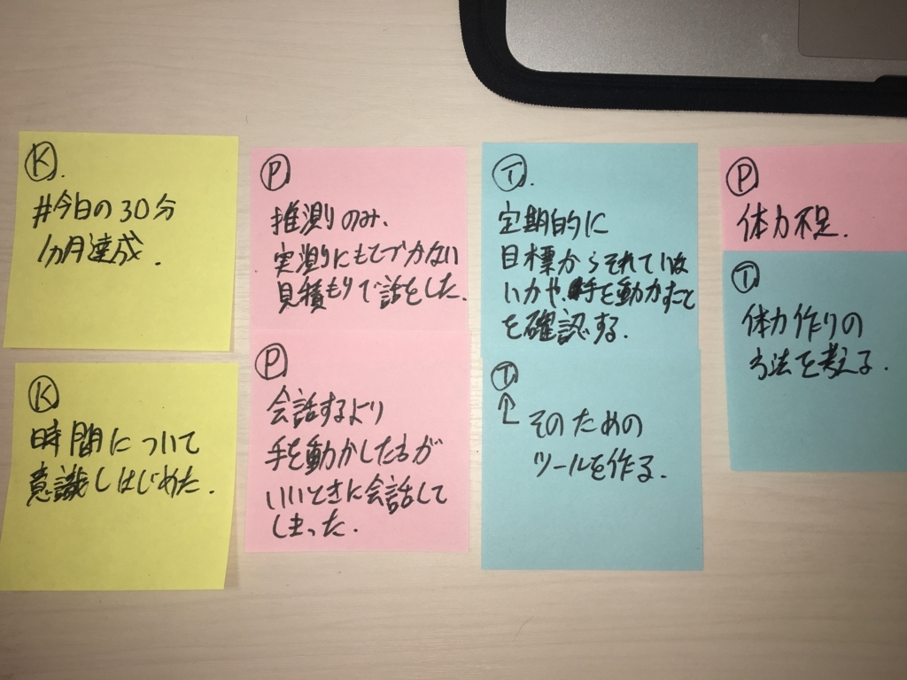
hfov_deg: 61.7
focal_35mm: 29
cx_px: 454
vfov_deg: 48.2
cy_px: 340
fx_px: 760
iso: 25
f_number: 2.2
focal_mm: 4.15
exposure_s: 1/106
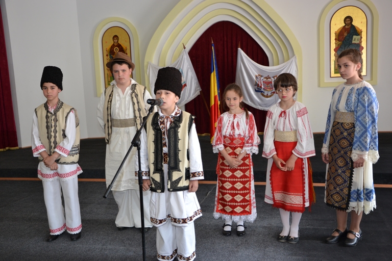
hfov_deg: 51.3
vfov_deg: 35.5
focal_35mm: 38
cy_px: 130
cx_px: 196
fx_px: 408
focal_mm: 25
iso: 400
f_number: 4
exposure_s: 1/60
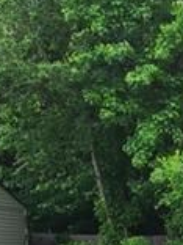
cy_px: 416
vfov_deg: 14.0
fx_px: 902
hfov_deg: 10.4
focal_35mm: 128
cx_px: 405
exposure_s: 1/332
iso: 40
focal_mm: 5.4
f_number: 1.8
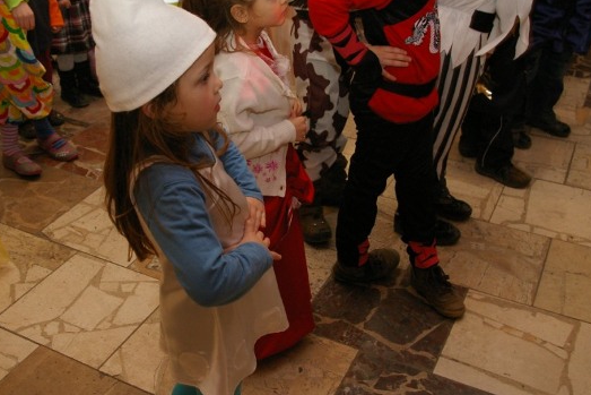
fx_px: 667
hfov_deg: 47.6
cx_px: 247
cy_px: 143
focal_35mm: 41
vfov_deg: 32.7
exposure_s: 1/30
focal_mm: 21
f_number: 5.6
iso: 800
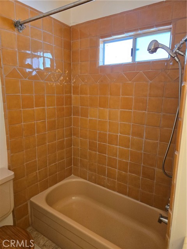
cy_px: 124
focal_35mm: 23
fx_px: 166
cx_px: 94
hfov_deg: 58.9
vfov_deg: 73.9
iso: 320
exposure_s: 1/120
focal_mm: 5.4
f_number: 1.8
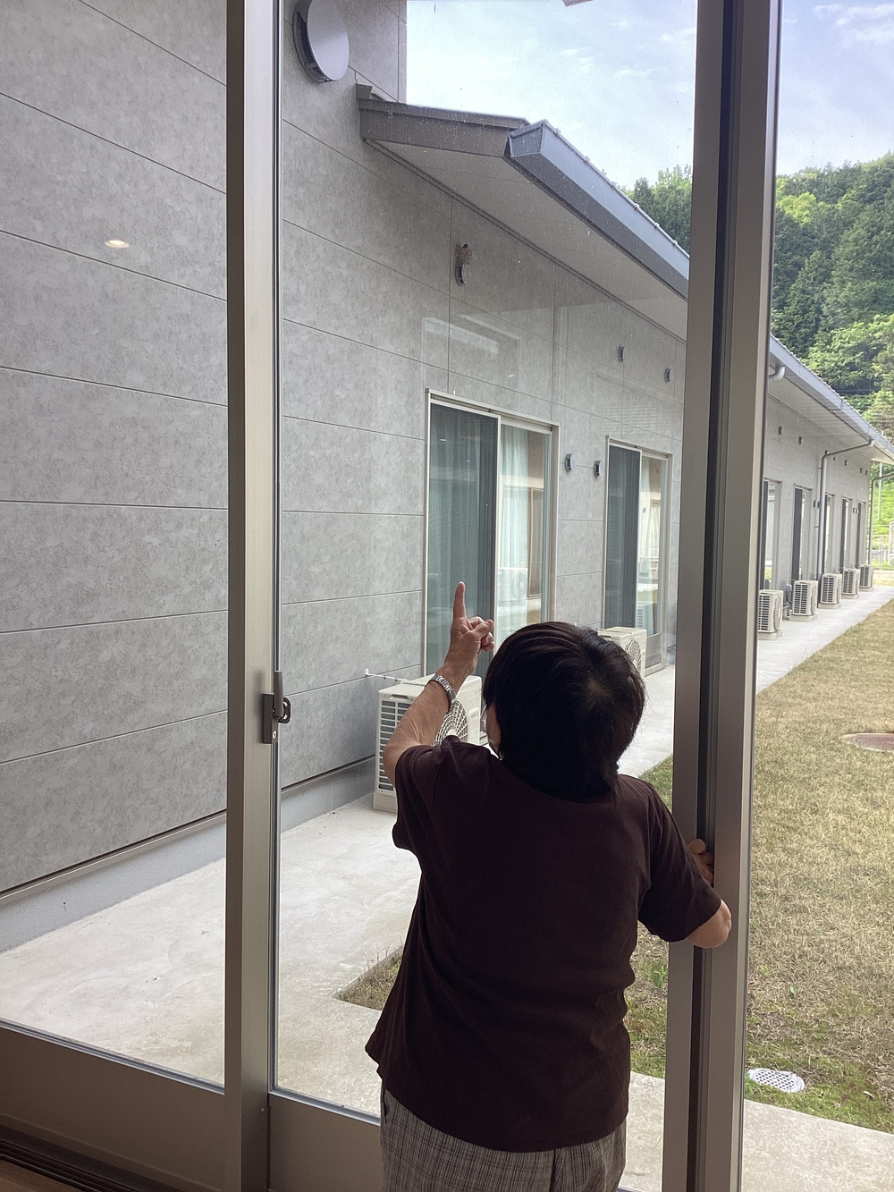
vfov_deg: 58.3
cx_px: 447
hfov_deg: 45.4
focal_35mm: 31
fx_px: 1067
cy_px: 596
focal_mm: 3.3
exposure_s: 1/165
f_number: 2.4
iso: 25
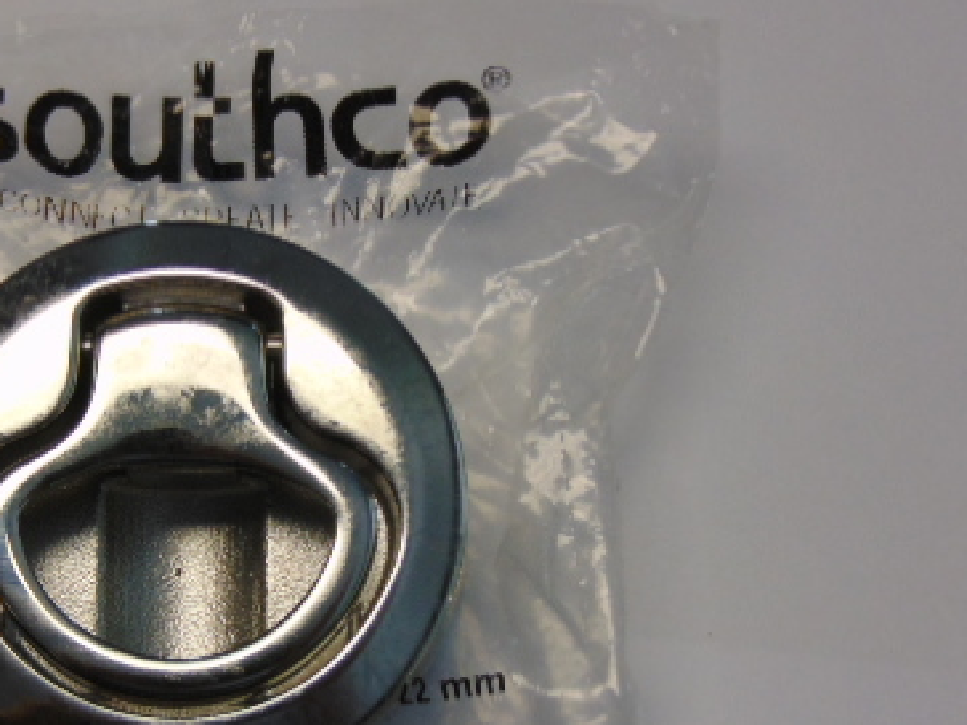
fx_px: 2458
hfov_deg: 22.0
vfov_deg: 16.7
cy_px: 526
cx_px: 226
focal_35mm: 88
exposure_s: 1/60
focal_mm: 9
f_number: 3.5
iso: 80
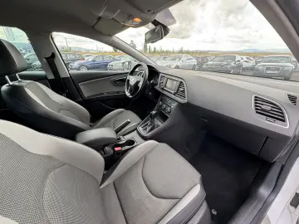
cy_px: 112
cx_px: 150
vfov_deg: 85.7
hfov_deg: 102.1
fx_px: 121
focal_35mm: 14
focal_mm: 2.22
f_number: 2.2
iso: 100
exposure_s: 1/99
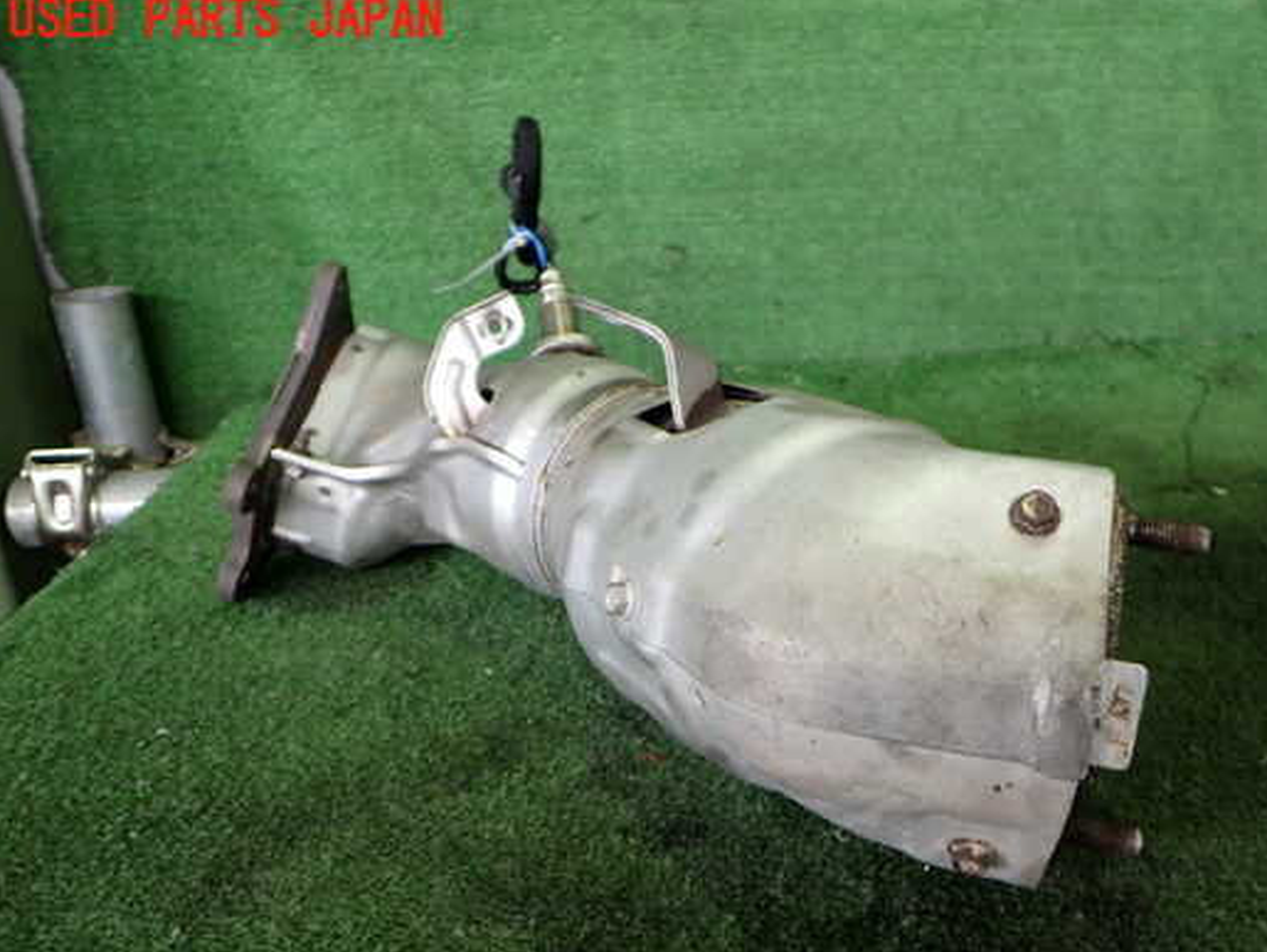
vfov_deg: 40.6
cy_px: 545
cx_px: 735
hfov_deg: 52.4
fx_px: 1282
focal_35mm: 35
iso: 200
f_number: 2.3
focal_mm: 5.4
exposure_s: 1/40
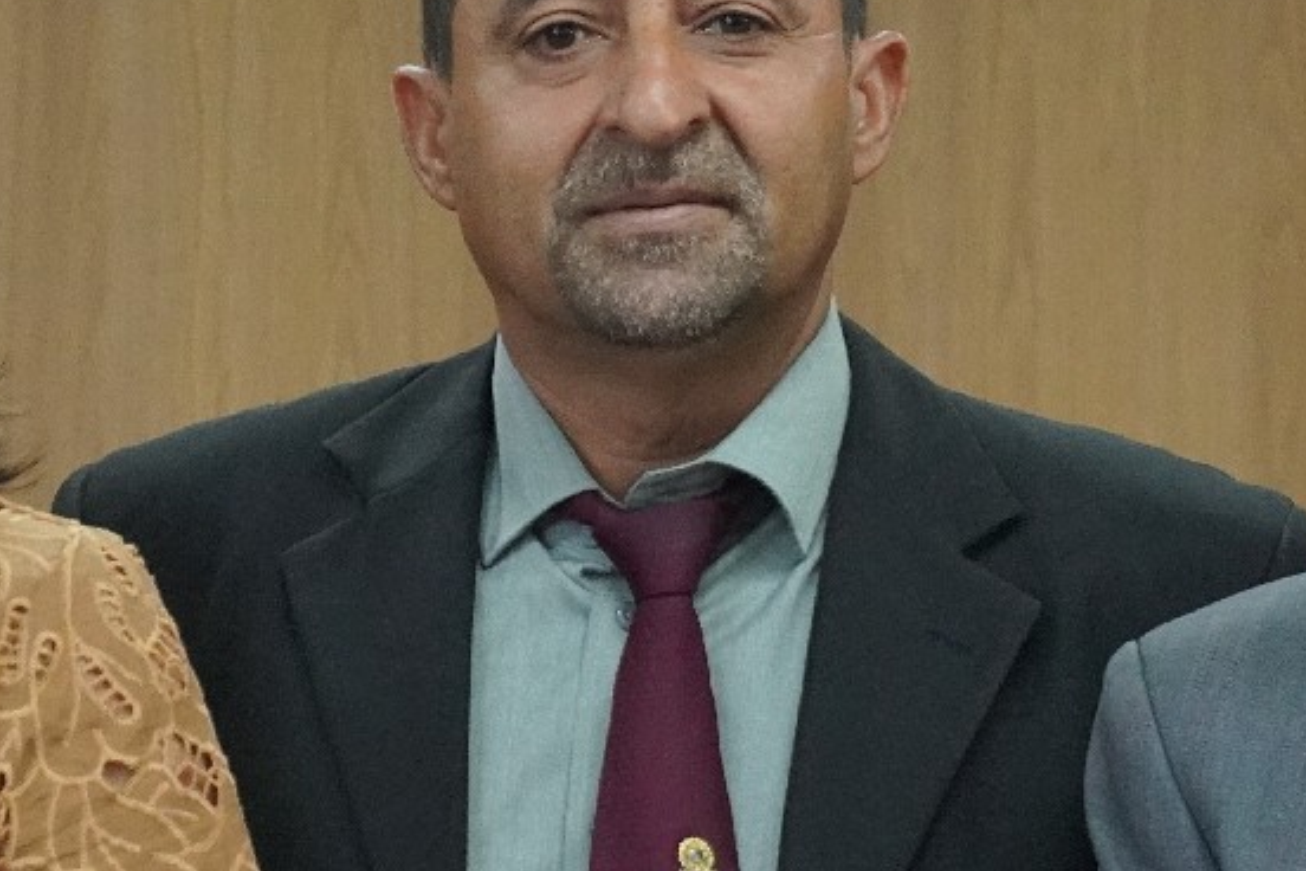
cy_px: 523
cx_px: 601
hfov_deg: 9.4
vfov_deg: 6.2
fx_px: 7980
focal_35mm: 220
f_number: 5.6
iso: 4000
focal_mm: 50
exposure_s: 1/160
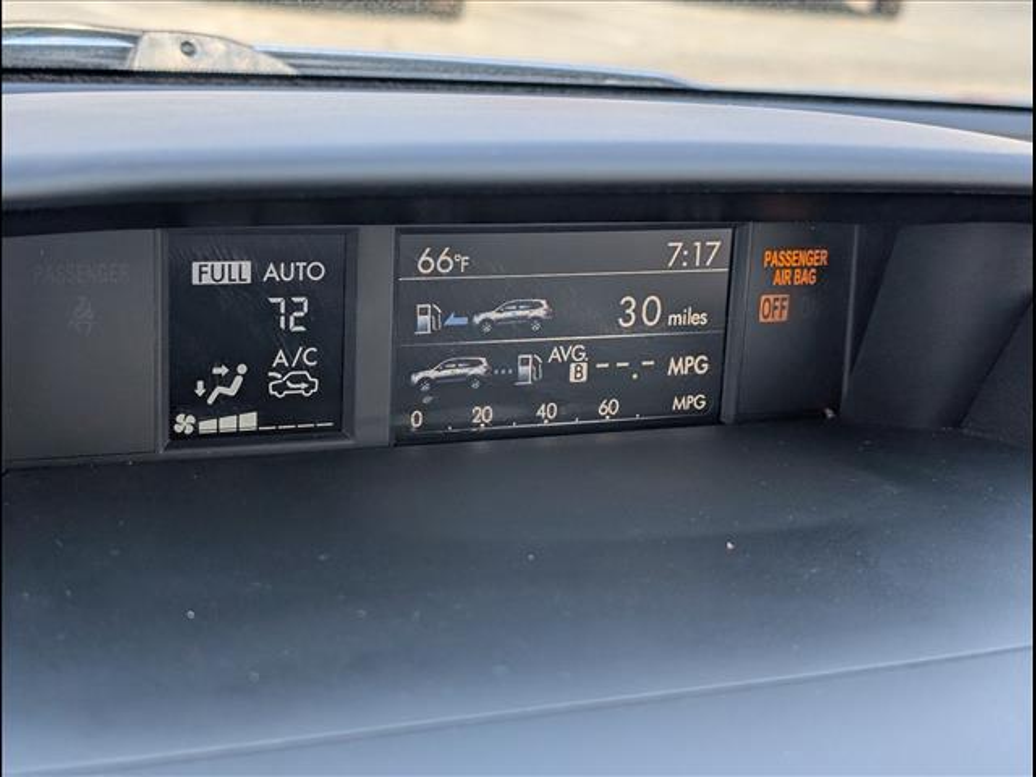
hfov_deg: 38.9
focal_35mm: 49
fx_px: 1466
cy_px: 388
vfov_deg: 29.7
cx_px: 518
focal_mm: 6.9
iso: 28
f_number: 1.68
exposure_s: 1/204
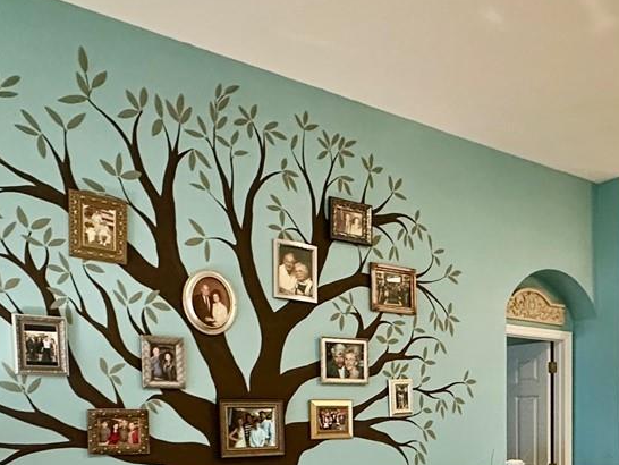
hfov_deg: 43.8
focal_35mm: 41
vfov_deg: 32.3
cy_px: 467
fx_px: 733
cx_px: 486
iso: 500
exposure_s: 1/60
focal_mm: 2.22
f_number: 2.2
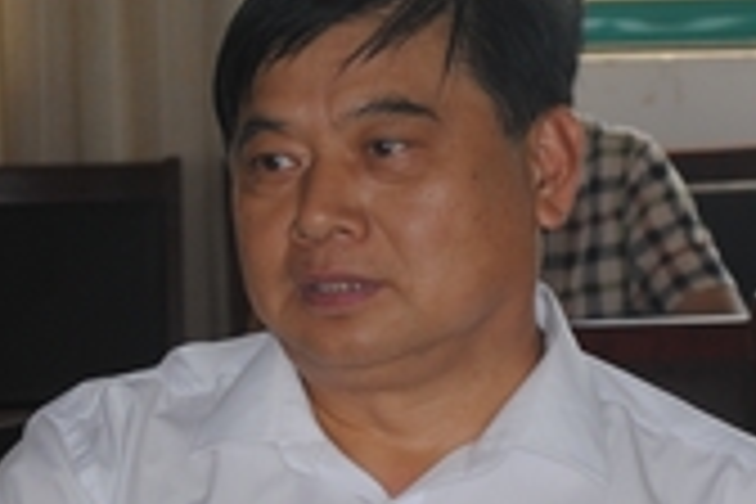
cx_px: 364
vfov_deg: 7.0
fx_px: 4120
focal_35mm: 196
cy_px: 432
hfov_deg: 10.5
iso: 200
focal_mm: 55
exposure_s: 1/60
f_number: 5.6
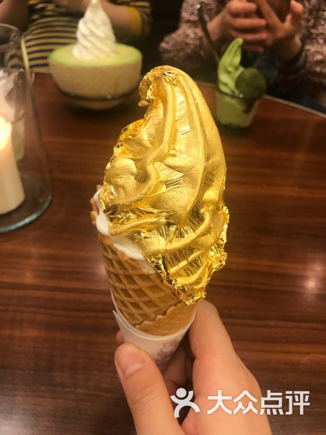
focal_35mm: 28
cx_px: 163
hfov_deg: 49.7
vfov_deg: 63.4
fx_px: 352
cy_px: 218
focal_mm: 3.99
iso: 40
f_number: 1.8
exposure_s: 1/25
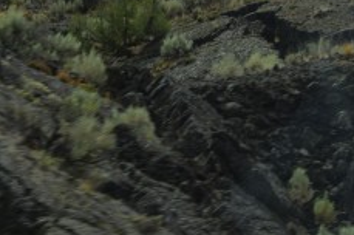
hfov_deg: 5.5
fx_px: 3626
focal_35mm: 369
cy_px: -148
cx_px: 592
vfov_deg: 3.7
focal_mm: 55
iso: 200
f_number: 10
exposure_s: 1/400
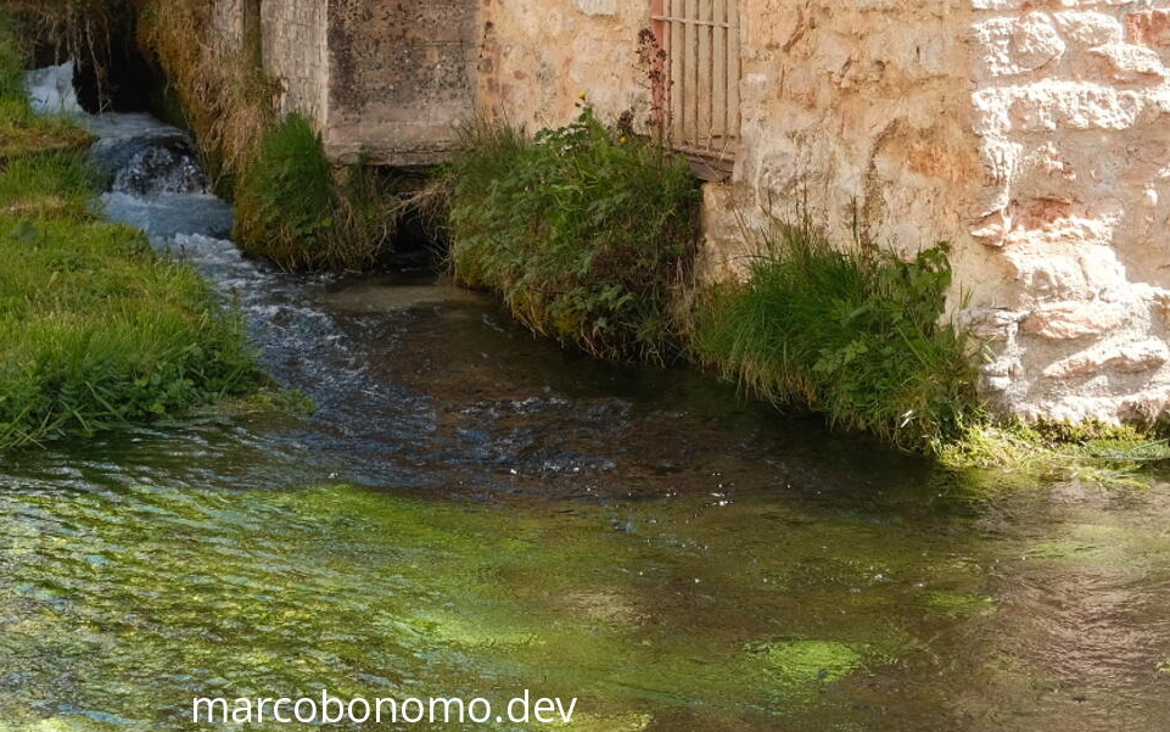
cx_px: 384
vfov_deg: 14.4
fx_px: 2838
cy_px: -35
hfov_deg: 23.2
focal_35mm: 89
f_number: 3.2
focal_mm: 27
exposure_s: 1/550
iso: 160
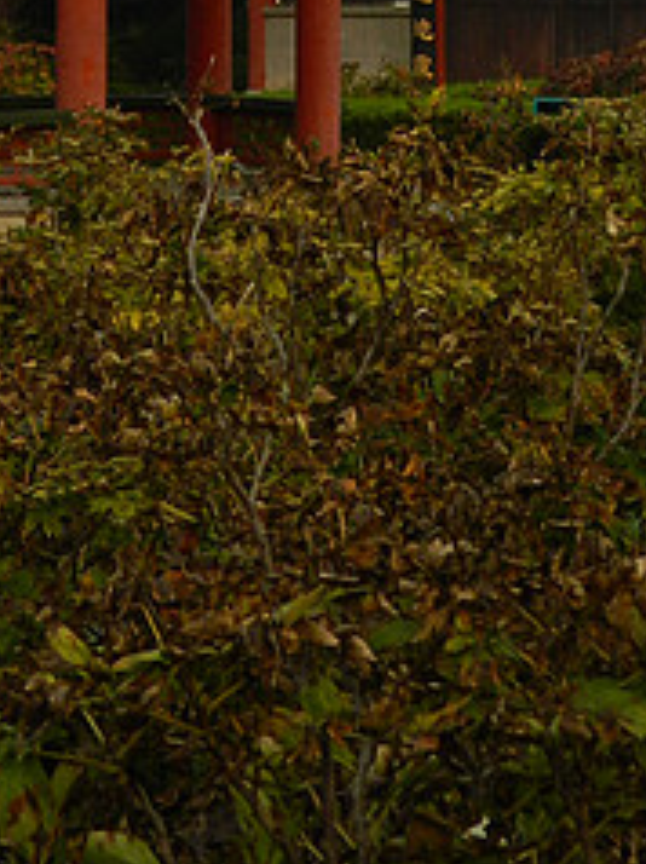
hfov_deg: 7.7
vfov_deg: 9.9
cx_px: 370
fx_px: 4786
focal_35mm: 192
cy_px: -494
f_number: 3.8
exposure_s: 1/200
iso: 80
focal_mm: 10.2
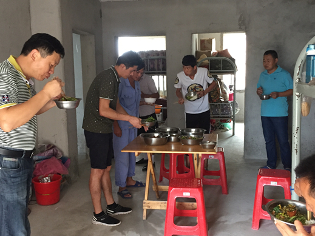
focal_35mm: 38
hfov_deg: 49.0
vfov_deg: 37.7
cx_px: 159
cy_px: 115
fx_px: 346
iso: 200
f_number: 2.2
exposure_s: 1/33
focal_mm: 4.15
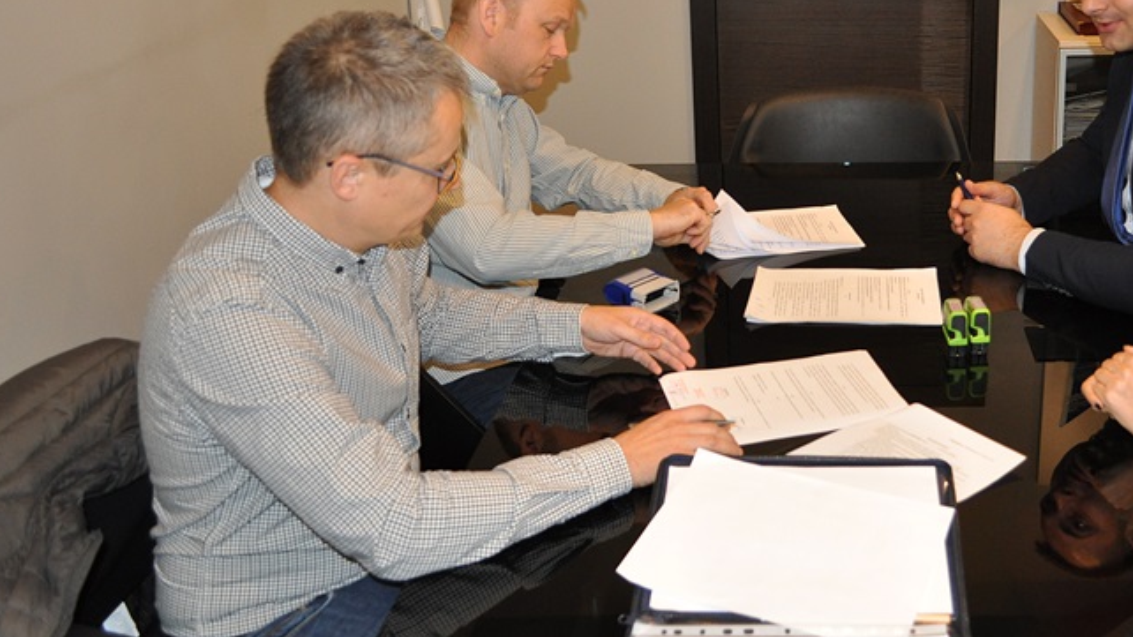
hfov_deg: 45.6
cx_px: 771
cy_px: 206
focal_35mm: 44
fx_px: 1322
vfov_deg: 26.9
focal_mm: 20
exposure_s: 1/60
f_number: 3.8
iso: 800
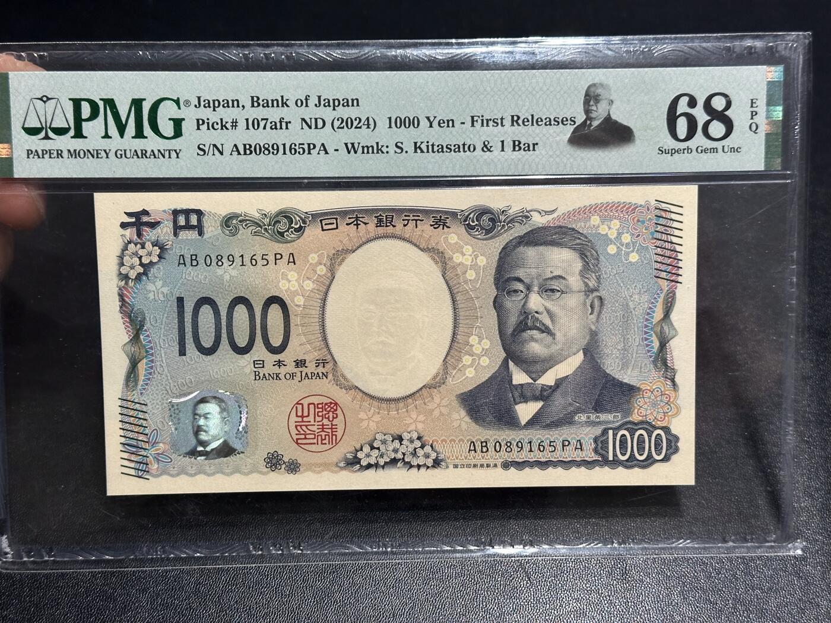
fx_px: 1152
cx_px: 416
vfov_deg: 30.3
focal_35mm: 48
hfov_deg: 39.7
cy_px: 312
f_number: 1.78
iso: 160
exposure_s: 1/50
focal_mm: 6.86
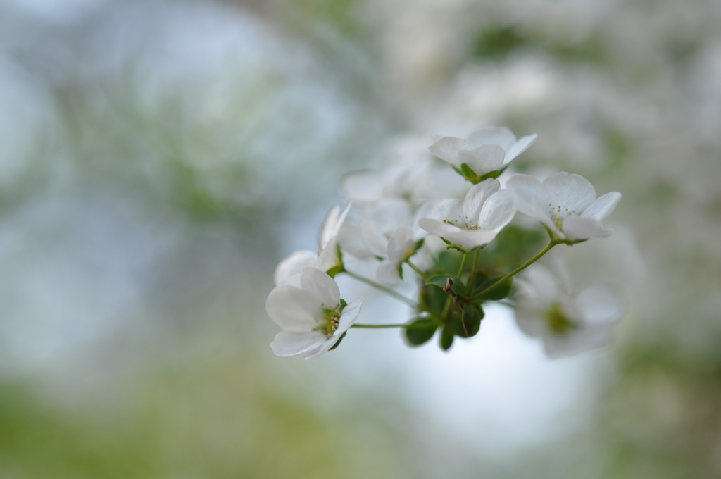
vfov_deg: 15.1
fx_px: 1800
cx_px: 360
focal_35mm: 90
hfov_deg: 22.6
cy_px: 240
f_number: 5.6
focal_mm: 60
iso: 200
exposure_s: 1/320
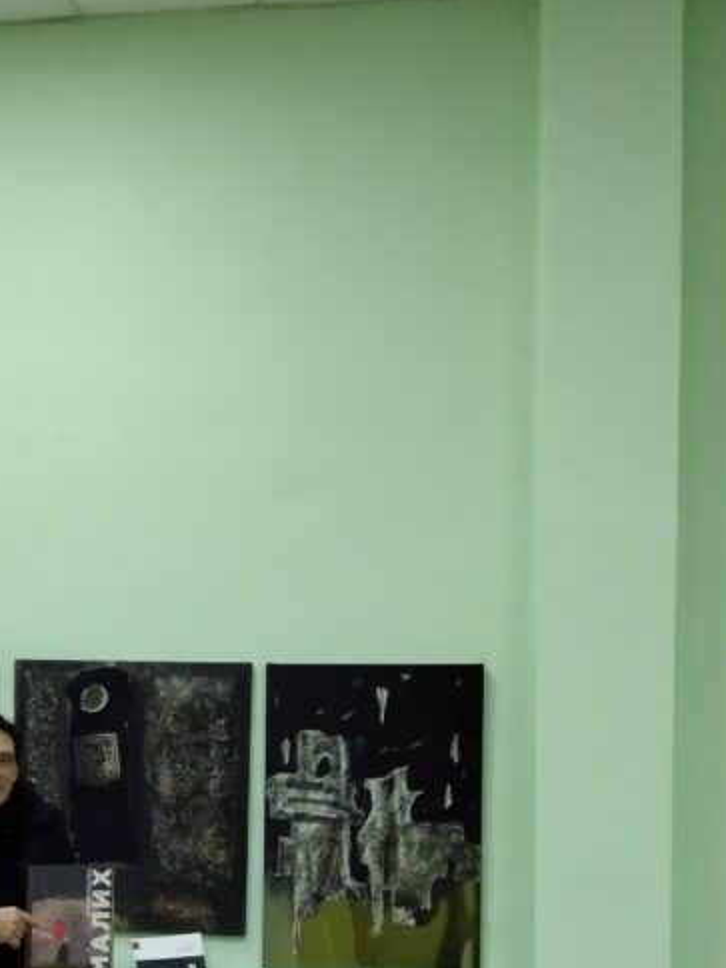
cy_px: 762
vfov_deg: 34.0
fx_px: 1538
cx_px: 272
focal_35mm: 55
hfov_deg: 26.5
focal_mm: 2.78
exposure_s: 1/100
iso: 290
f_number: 2
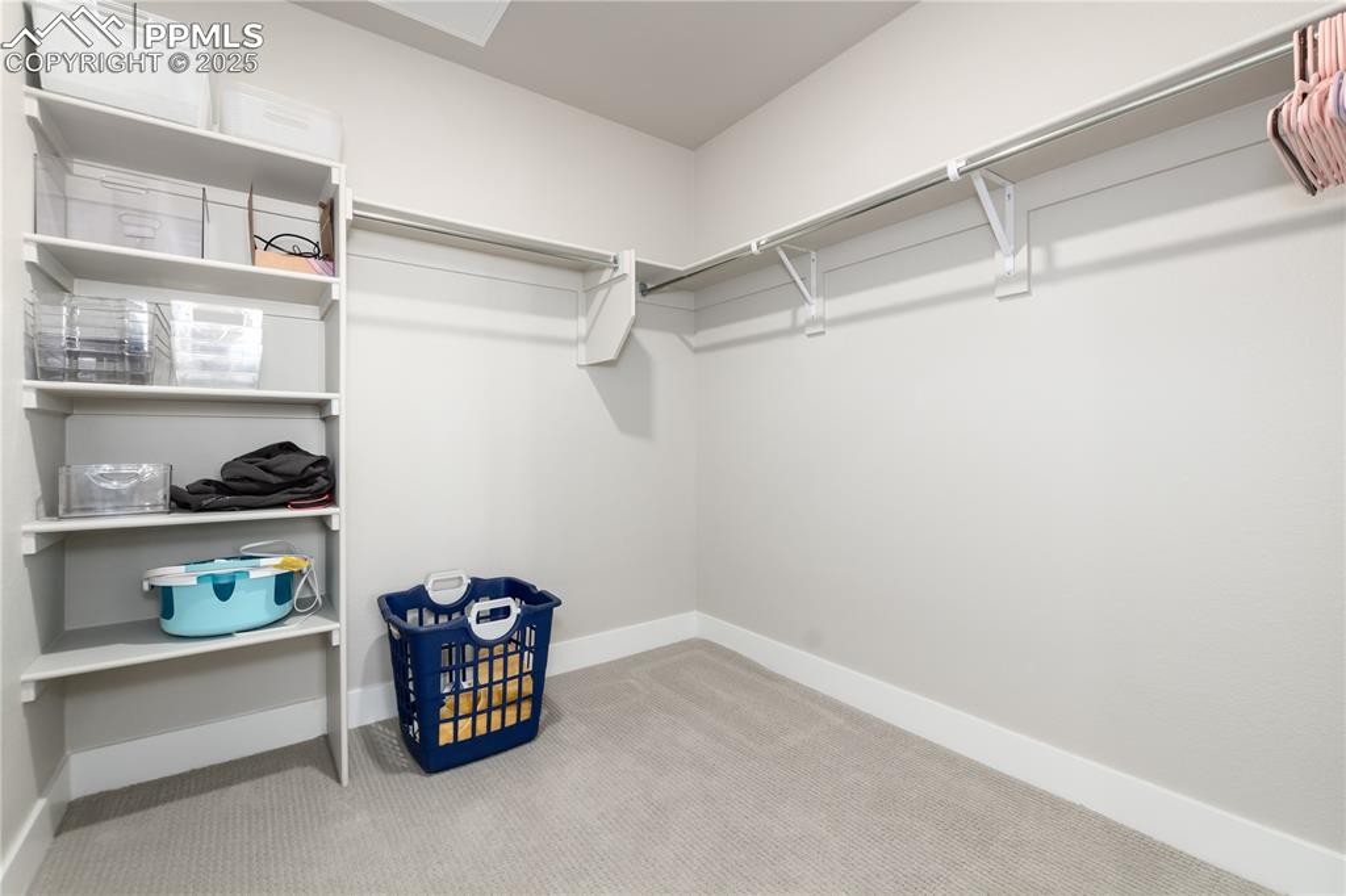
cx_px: 673
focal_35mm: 15
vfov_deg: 77.3
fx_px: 561
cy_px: 448
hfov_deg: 100.4
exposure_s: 1/160
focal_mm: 10
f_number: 7.1
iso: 200
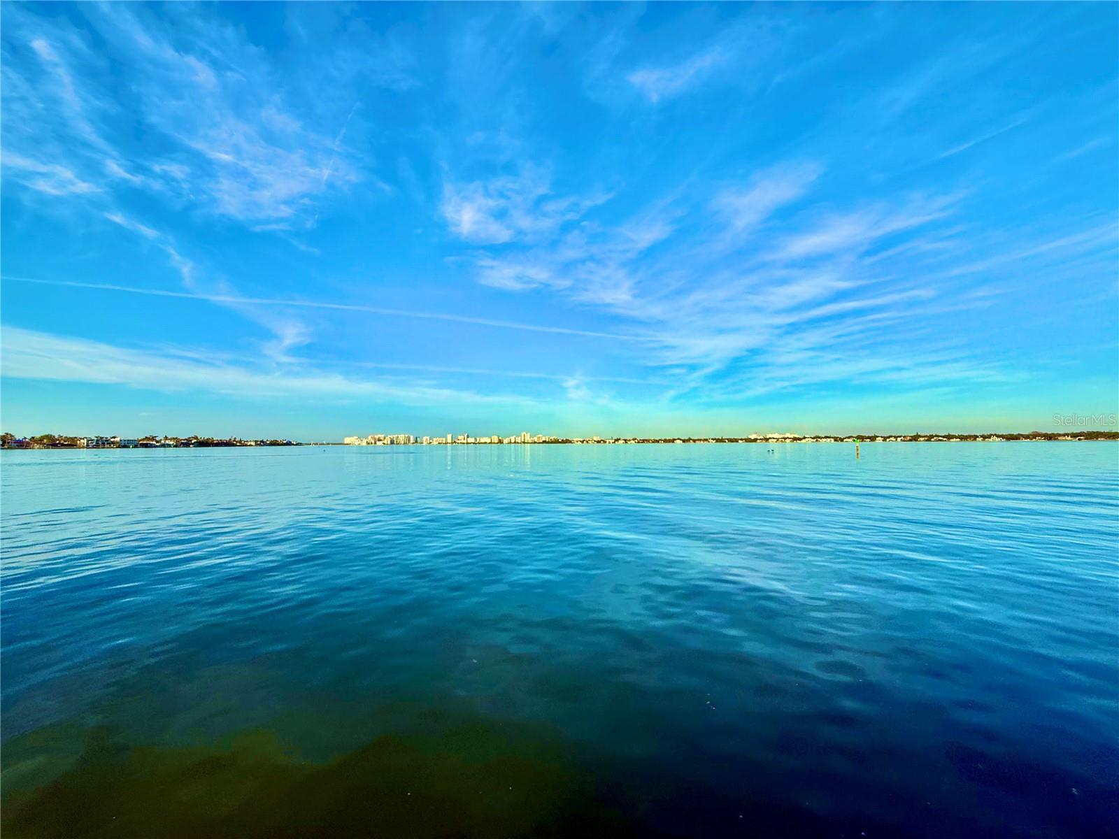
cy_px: 420
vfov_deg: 85.7
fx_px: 453
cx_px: 560
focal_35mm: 14
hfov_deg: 102.1
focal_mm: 2.22
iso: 50
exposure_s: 1/2506
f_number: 2.2
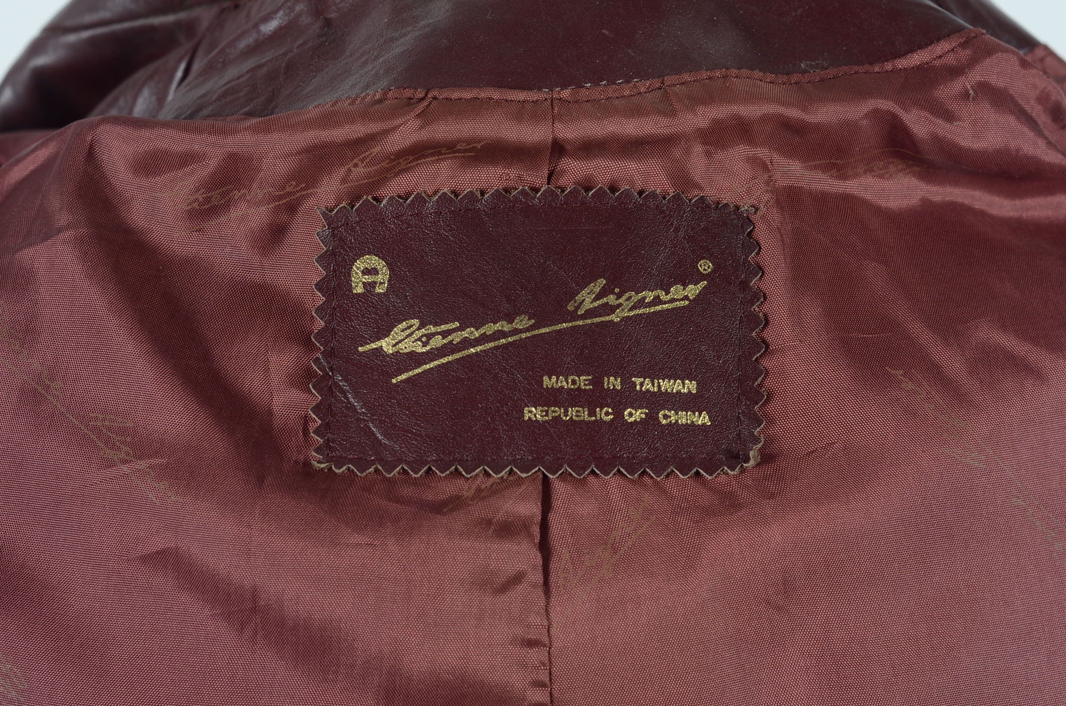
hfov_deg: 27.0
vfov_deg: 18.1
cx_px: 533
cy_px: 353
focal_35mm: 75
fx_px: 2216
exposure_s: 1/125
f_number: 5.6
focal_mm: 50
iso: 100
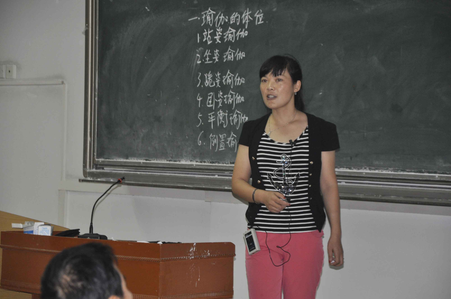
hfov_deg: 14.0
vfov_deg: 9.3
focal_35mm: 147
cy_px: 150
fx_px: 1839
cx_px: 226
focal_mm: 98
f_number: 5.6
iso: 800
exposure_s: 1/60
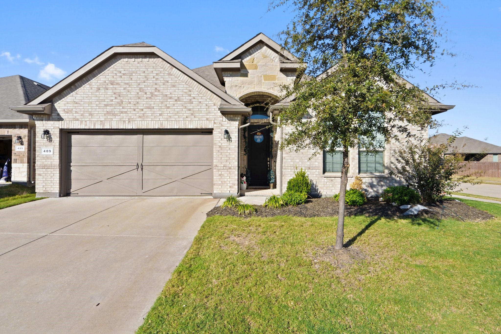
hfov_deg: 93.3
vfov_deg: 70.4
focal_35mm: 17
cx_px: 250
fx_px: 237
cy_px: 167
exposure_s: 1/90
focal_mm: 17
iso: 320
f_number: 9.5
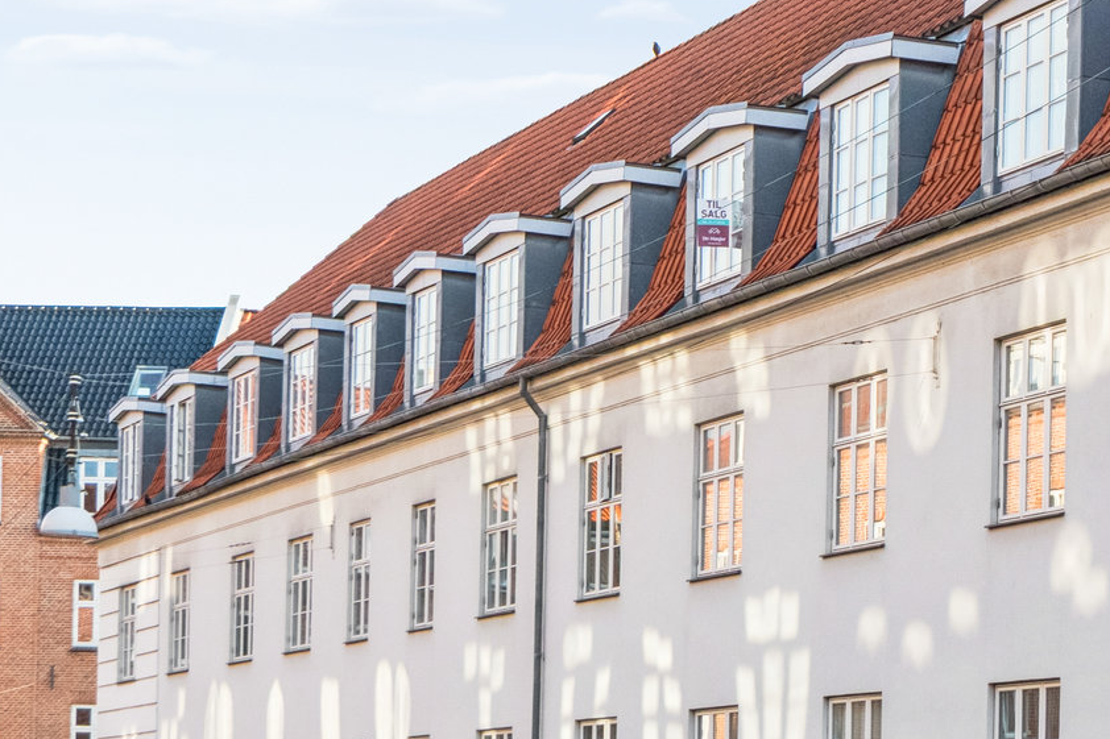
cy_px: 551
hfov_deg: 17.8
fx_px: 3514
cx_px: 832
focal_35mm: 114
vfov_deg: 12.0
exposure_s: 1/200
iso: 800
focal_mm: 32
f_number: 11
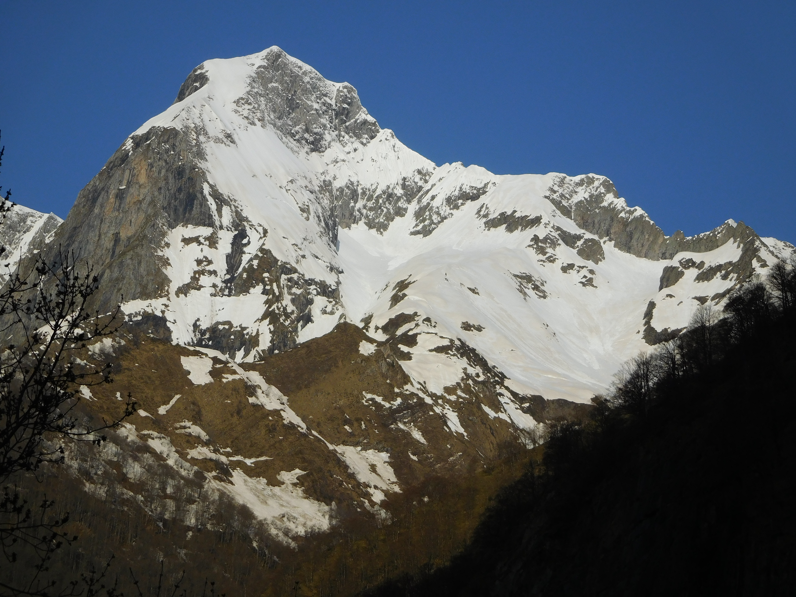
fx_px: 2874
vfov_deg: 11.9
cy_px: 298
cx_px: 398
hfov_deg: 15.8
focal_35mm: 125
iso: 125
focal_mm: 22.3
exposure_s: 1/400
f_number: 10
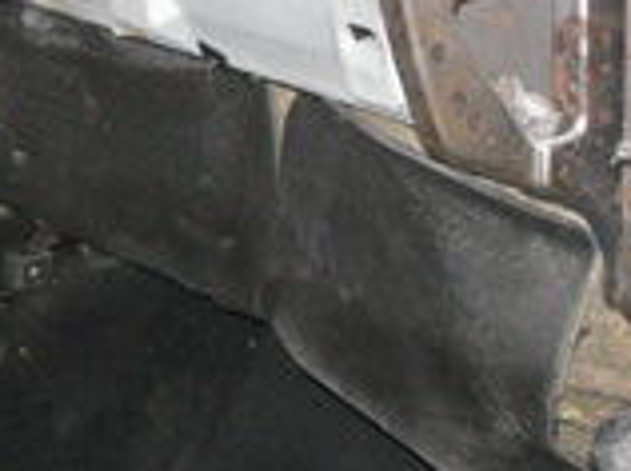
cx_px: -172
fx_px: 2585
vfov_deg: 10.2
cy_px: -164
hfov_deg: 13.5
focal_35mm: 142
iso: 200
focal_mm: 6.3
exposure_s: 1/45
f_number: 3.5
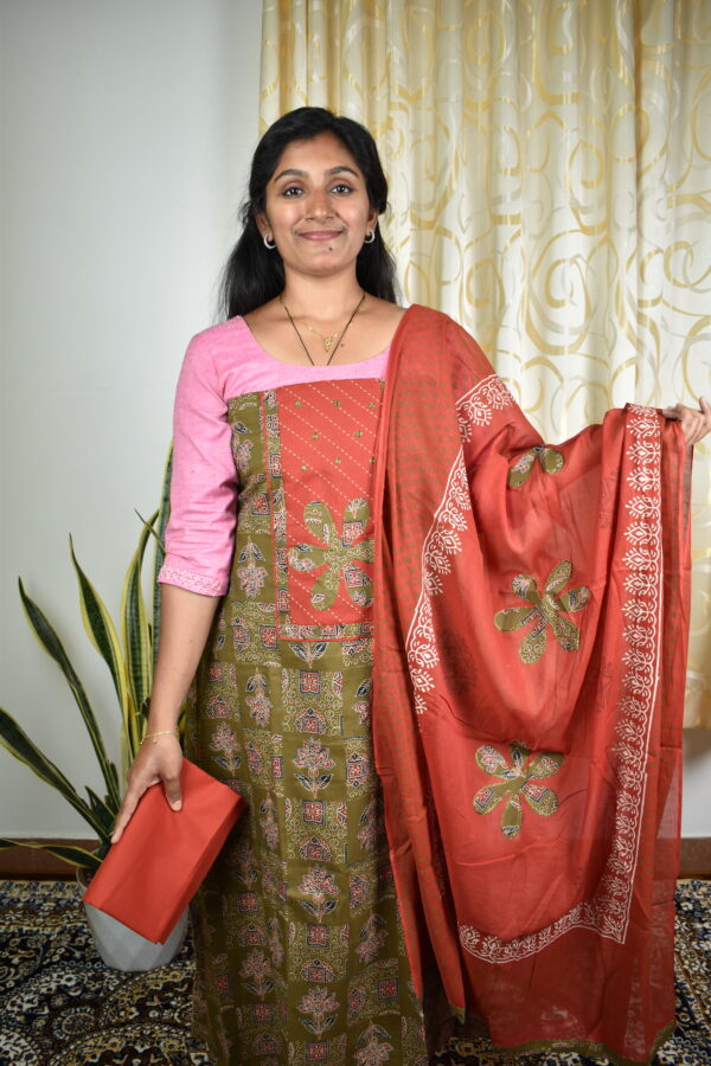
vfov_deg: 57.2
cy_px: 533
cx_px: 356
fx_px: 978
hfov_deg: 40.0
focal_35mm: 33
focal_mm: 22
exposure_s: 1/50
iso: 200
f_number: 3.8
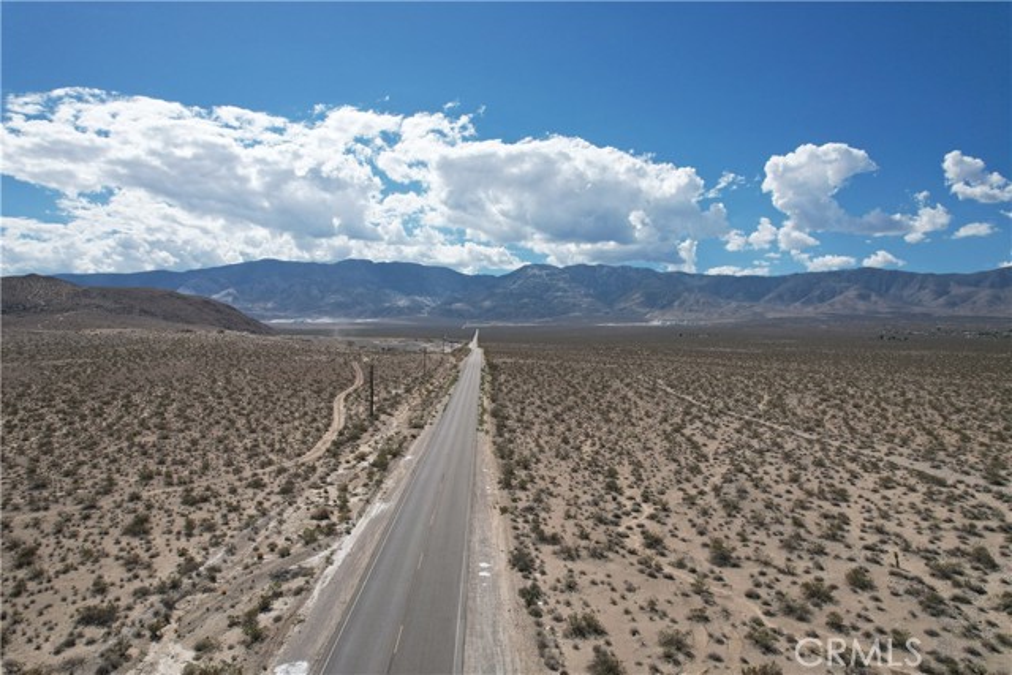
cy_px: 338
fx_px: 619
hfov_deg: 78.6
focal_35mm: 22
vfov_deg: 57.3
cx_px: 506
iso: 150
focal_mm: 8.38
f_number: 2.8
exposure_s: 1/4000
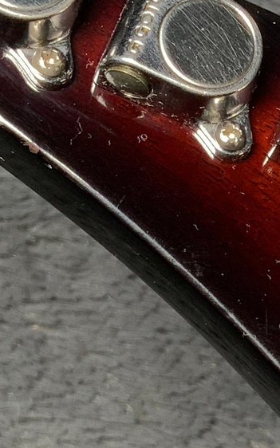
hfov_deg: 9.1
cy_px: 323
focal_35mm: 140
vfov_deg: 14.9
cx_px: 412
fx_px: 1710
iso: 40
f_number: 1.8
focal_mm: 3
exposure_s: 1/104
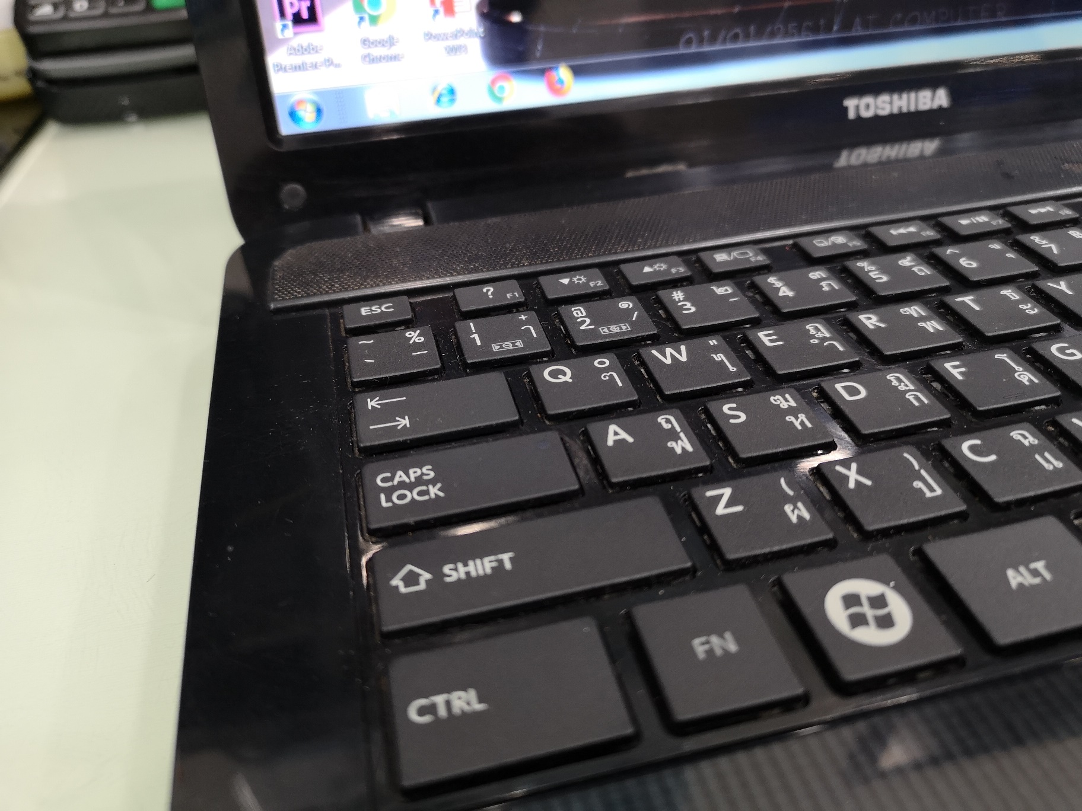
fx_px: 844
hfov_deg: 65.3
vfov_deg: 51.4
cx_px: 541
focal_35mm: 27
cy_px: 406
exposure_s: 1/33.3
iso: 200
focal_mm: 3.95
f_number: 1.8
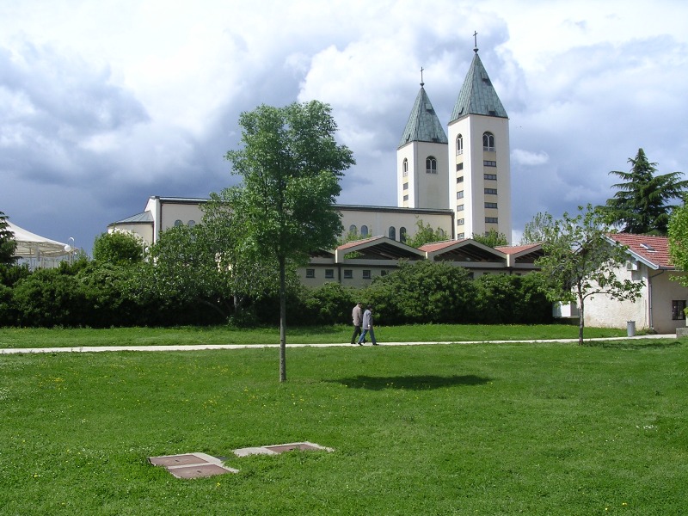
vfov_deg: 37.7
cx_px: 344
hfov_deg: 49.0
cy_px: 258
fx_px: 755
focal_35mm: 38
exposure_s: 1/325
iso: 100
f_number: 5.6
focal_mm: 5.8
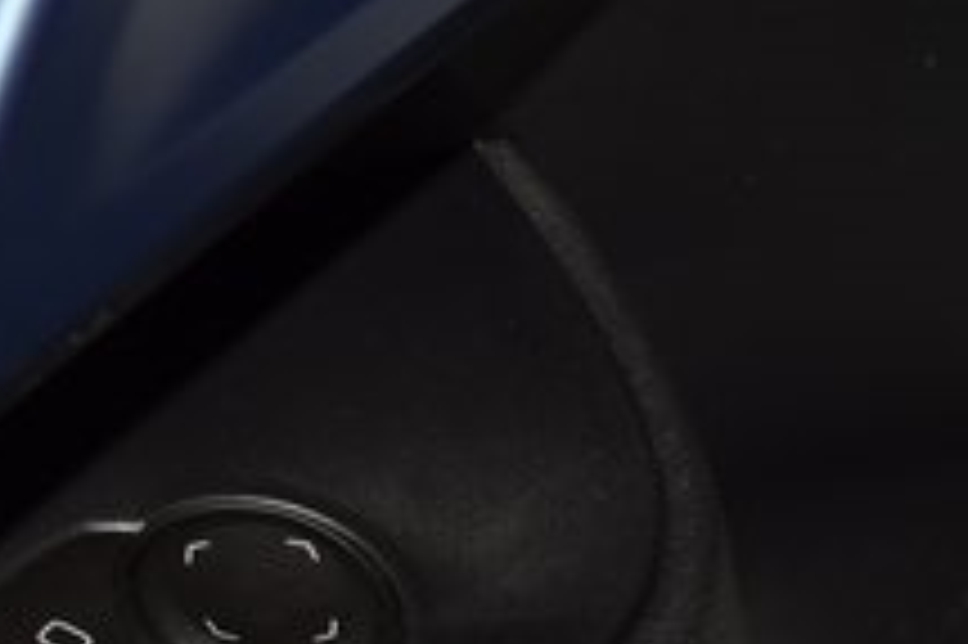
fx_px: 8410
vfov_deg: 4.4
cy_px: 885
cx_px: -104
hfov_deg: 6.6
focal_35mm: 313
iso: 125
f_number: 8
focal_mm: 70
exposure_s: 1/125
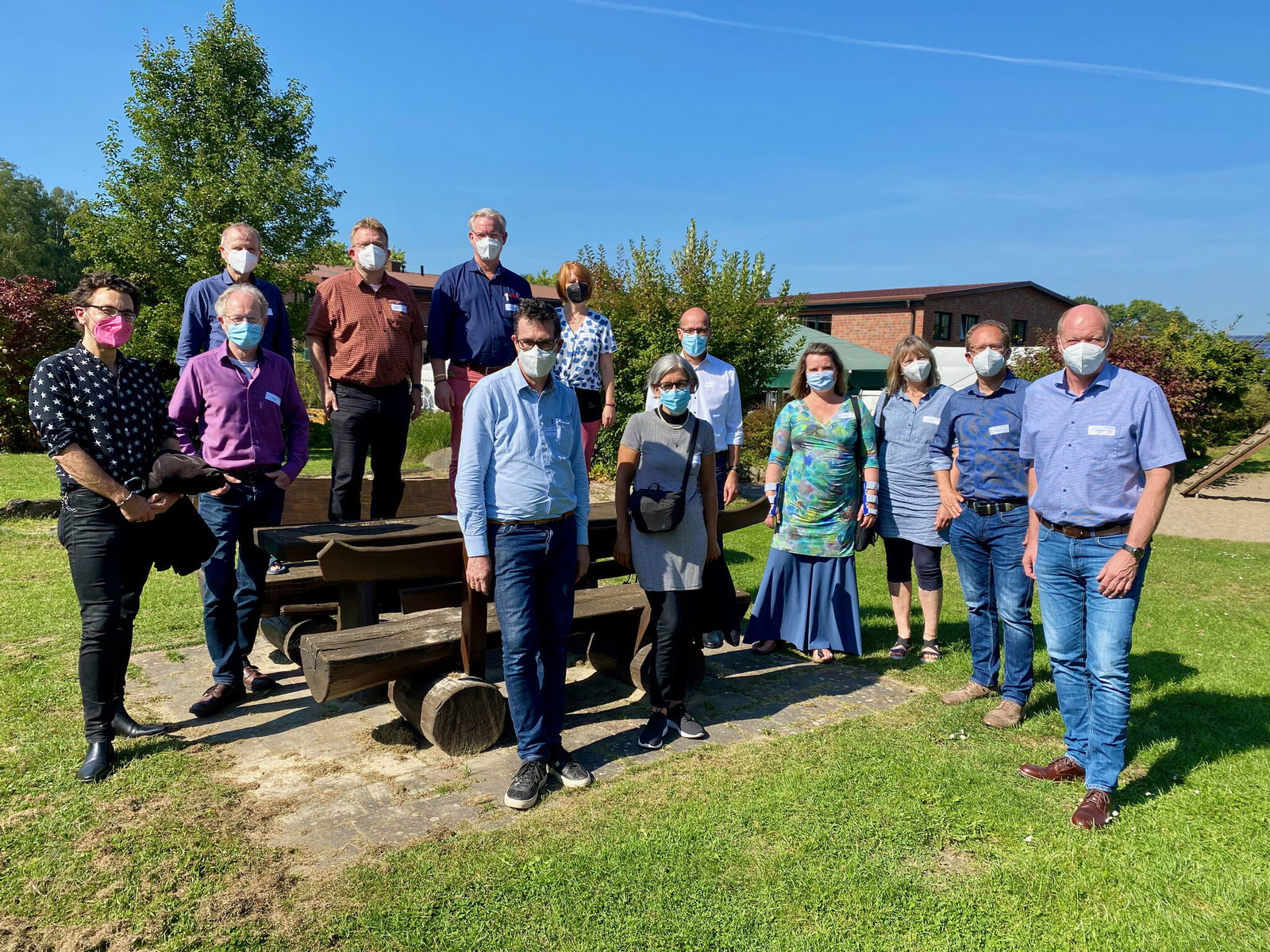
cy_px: 476
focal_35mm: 26
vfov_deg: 53.1
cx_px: 635
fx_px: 954
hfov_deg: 67.3
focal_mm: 4.25
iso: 32
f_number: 1.8
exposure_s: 1/2268
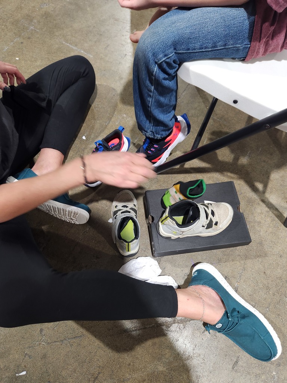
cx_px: 144
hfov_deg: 58.9
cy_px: 192
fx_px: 254
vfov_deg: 73.9
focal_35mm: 23
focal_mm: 5.4
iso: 400
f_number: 1.8
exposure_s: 1/120
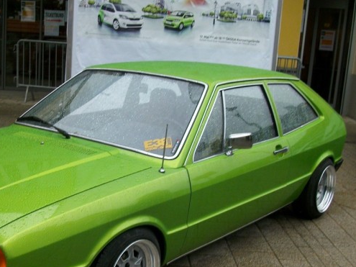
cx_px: 129
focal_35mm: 55
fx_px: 565
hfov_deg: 34.7
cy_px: 181
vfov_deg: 26.4
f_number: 2.9
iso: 80
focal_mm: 5.7
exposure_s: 1/252
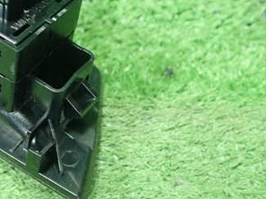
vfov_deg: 26.4
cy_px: 64
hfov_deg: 33.5
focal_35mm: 55
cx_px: 37
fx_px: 422
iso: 800
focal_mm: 5.5
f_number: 2.3
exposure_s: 1/100
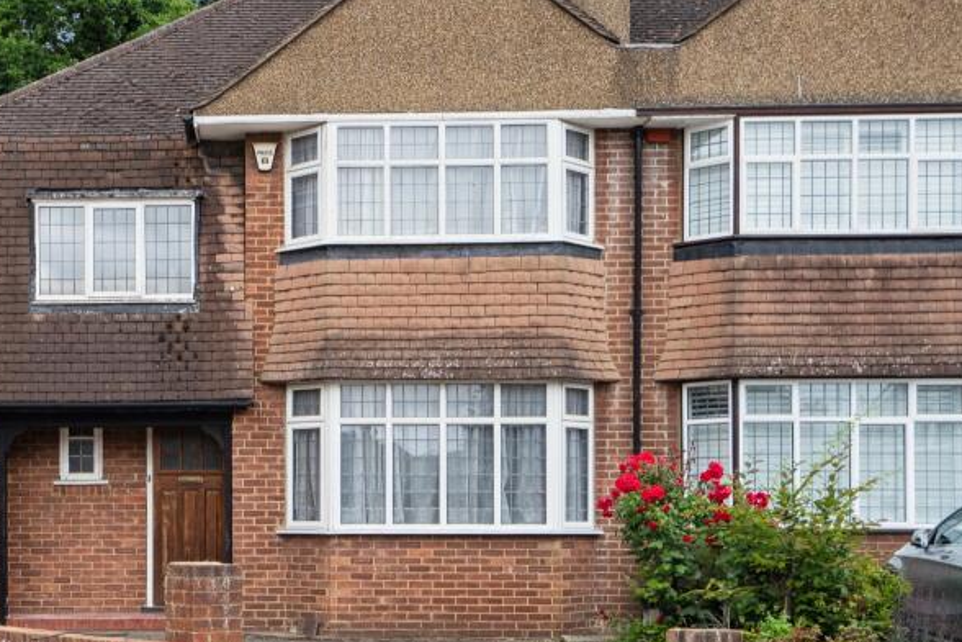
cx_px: 211
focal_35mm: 61
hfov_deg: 32.1
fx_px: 1630
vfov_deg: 22.3
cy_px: 296
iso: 640
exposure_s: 1/800
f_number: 5.6
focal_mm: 35
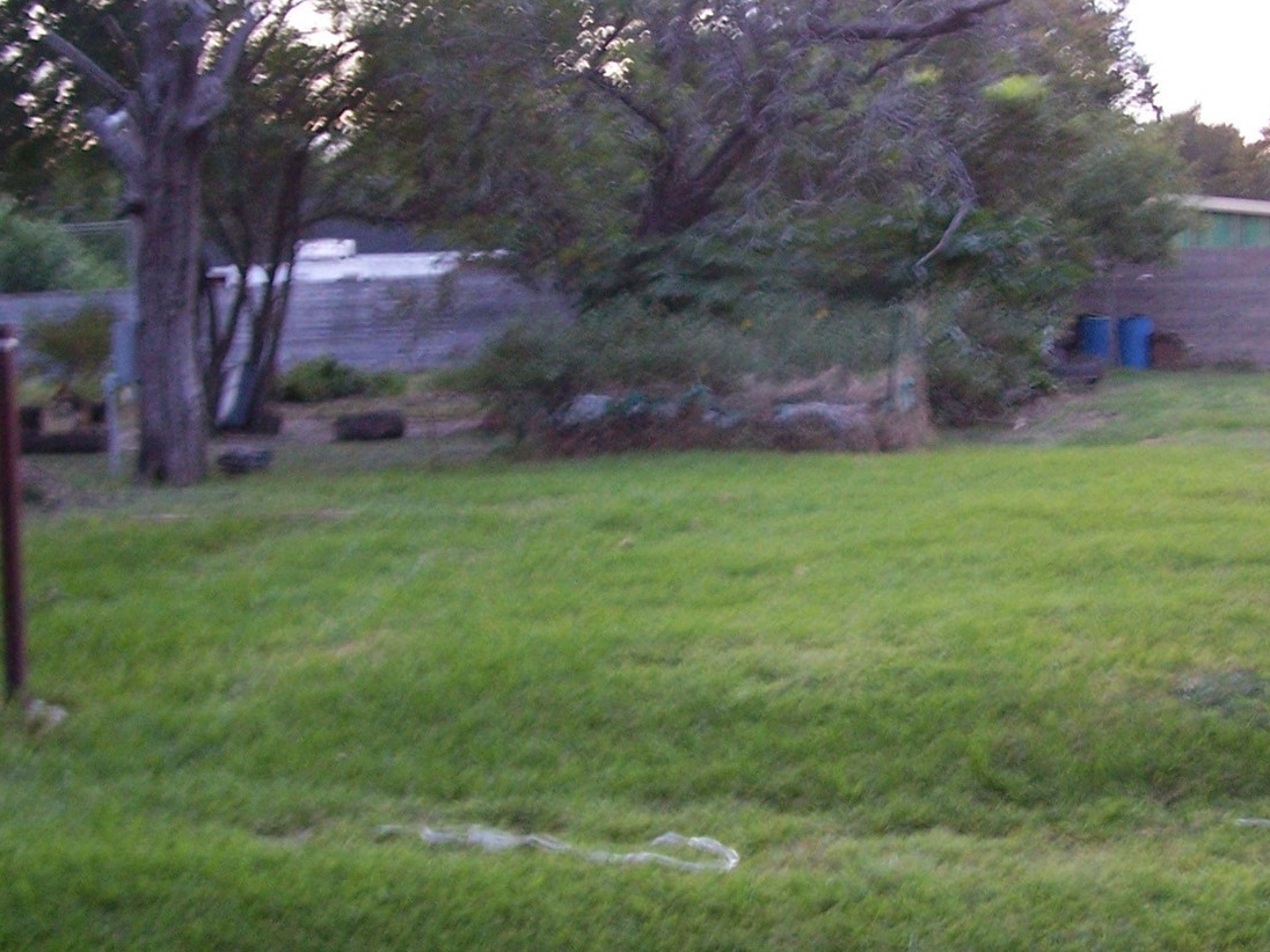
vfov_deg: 20.7
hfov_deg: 27.3
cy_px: 515
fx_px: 2605
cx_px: 824
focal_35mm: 71
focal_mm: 6.3
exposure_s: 1/8
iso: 160
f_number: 2.8
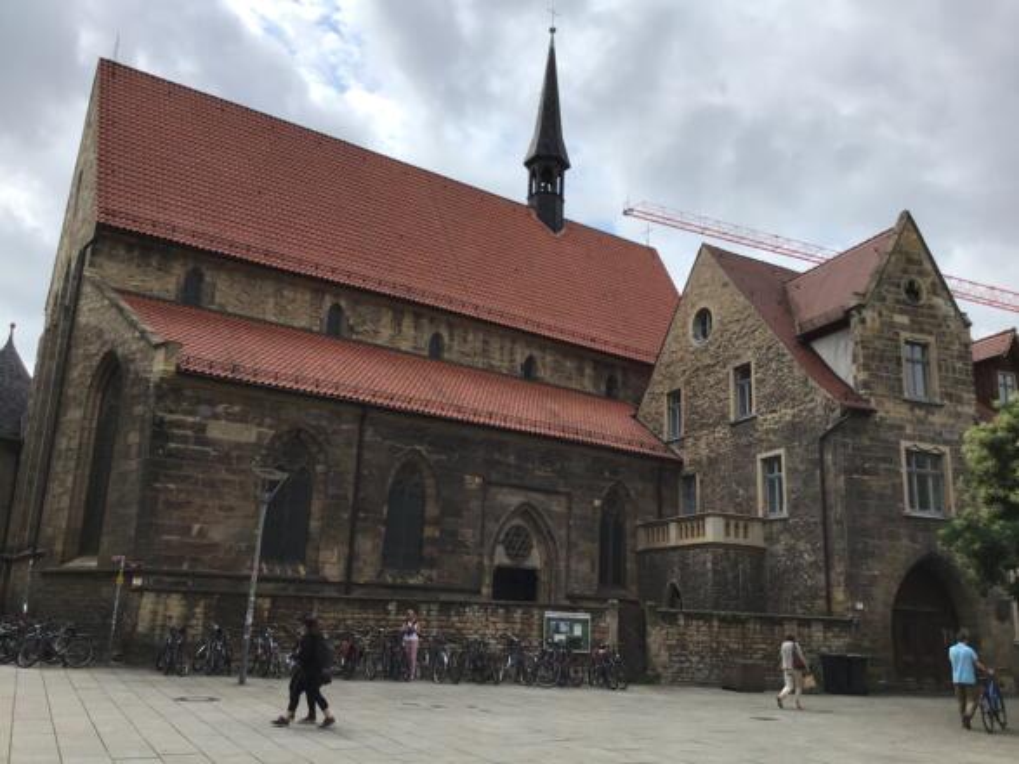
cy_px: 382
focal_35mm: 31
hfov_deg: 58.4
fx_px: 912
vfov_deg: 45.4
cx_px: 510
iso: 25
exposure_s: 1/1852
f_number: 2.4
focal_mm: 3.3
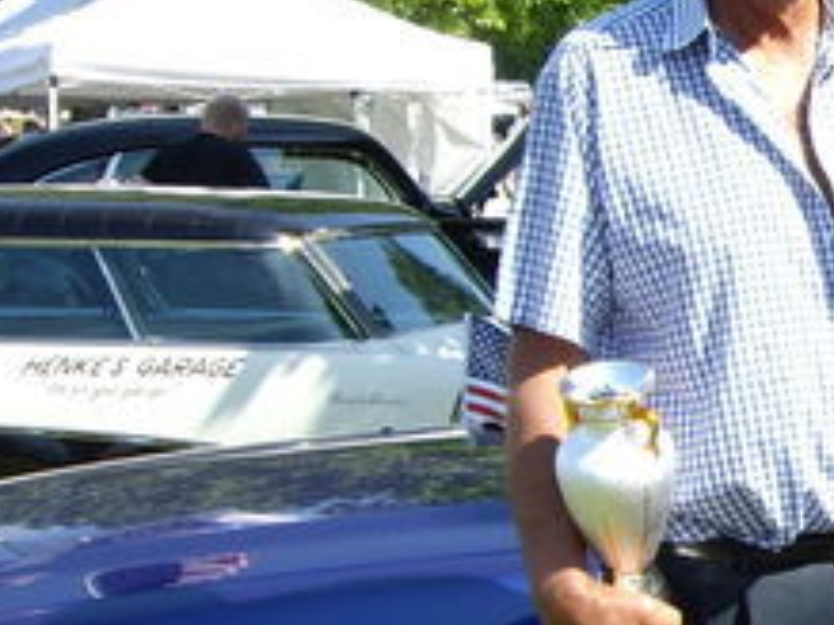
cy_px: 324
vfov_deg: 13.3
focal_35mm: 111
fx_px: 2673
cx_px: 1192
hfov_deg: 16.4
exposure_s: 1/125
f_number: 4.3
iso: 50
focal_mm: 6.2
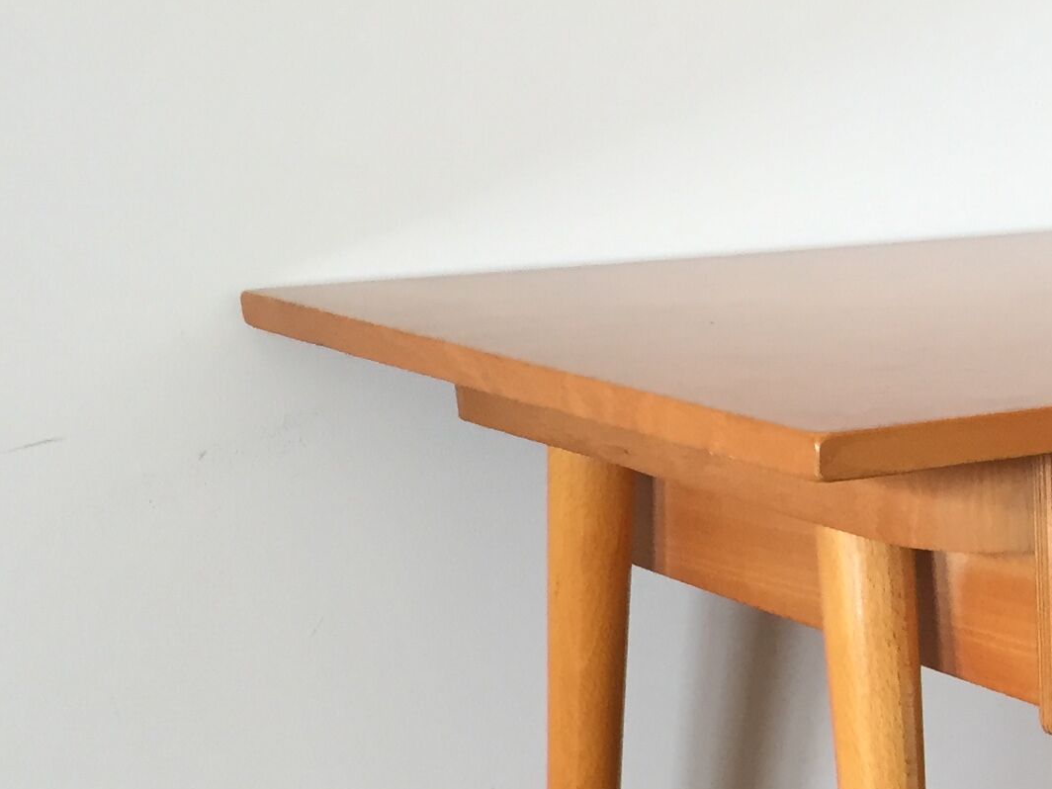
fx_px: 2705
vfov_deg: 15.4
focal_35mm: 89
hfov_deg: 20.7
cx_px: 1217
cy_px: 1144
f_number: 2.2
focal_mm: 4.15
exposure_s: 1/33
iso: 80
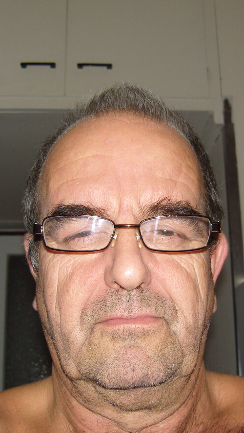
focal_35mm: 50
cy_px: 215
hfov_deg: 23.9
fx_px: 575
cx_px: 130
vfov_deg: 41.3
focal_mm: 7.3
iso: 80
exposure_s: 1/40
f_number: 2.8
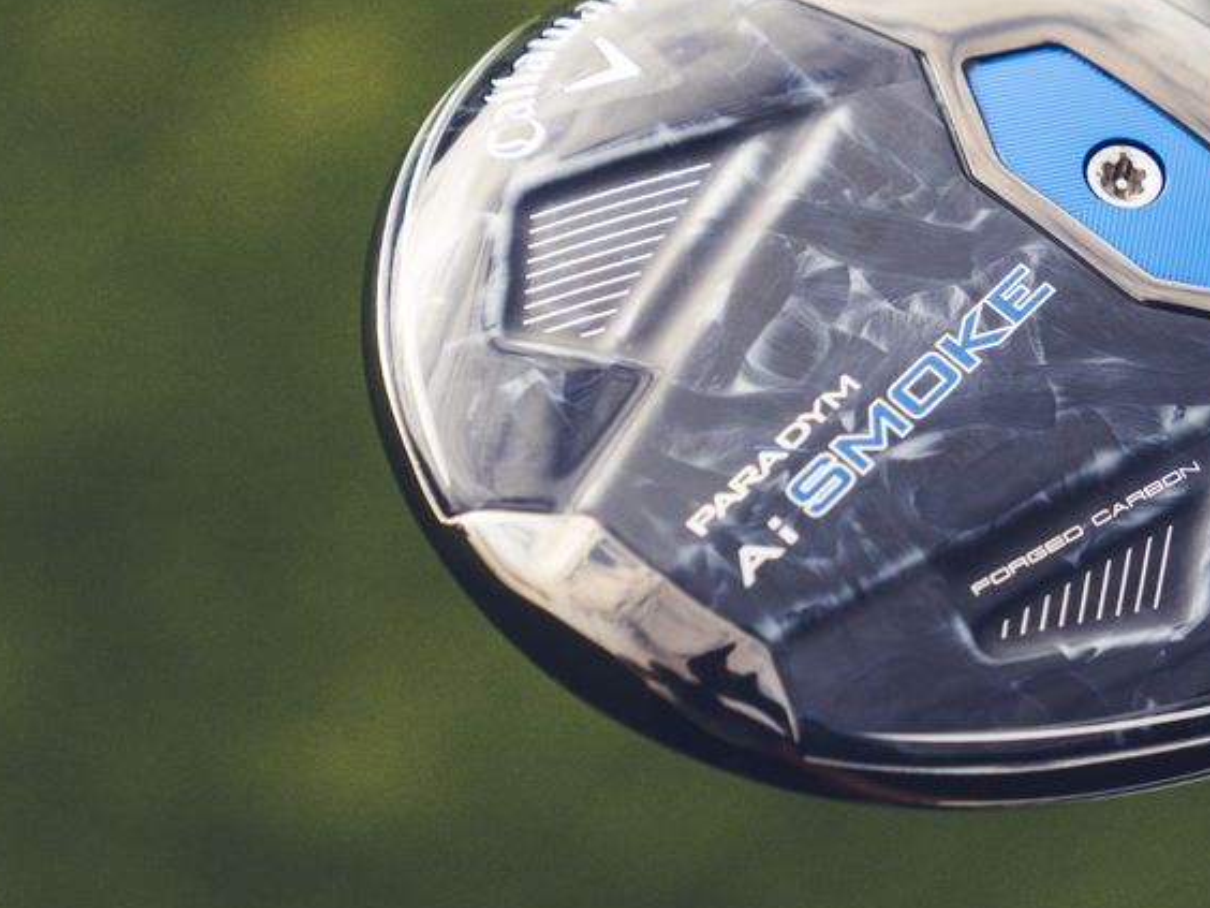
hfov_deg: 10.1
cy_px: 333
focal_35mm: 191
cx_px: 1654
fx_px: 6676
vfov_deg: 7.8
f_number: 4
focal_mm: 70
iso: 320
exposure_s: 1/1000
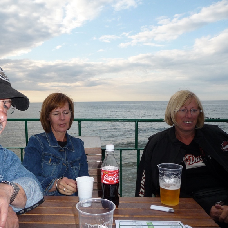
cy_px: 116
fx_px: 253
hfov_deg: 48.1
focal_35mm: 34
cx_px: 88
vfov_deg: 48.4
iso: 100
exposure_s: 1/500
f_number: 3.3
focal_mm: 4.7
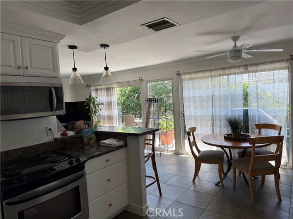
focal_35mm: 24
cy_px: 110
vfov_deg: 56.8
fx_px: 203
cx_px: 146
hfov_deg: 71.6
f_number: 1.78
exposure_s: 1/271
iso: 80
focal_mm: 6.76
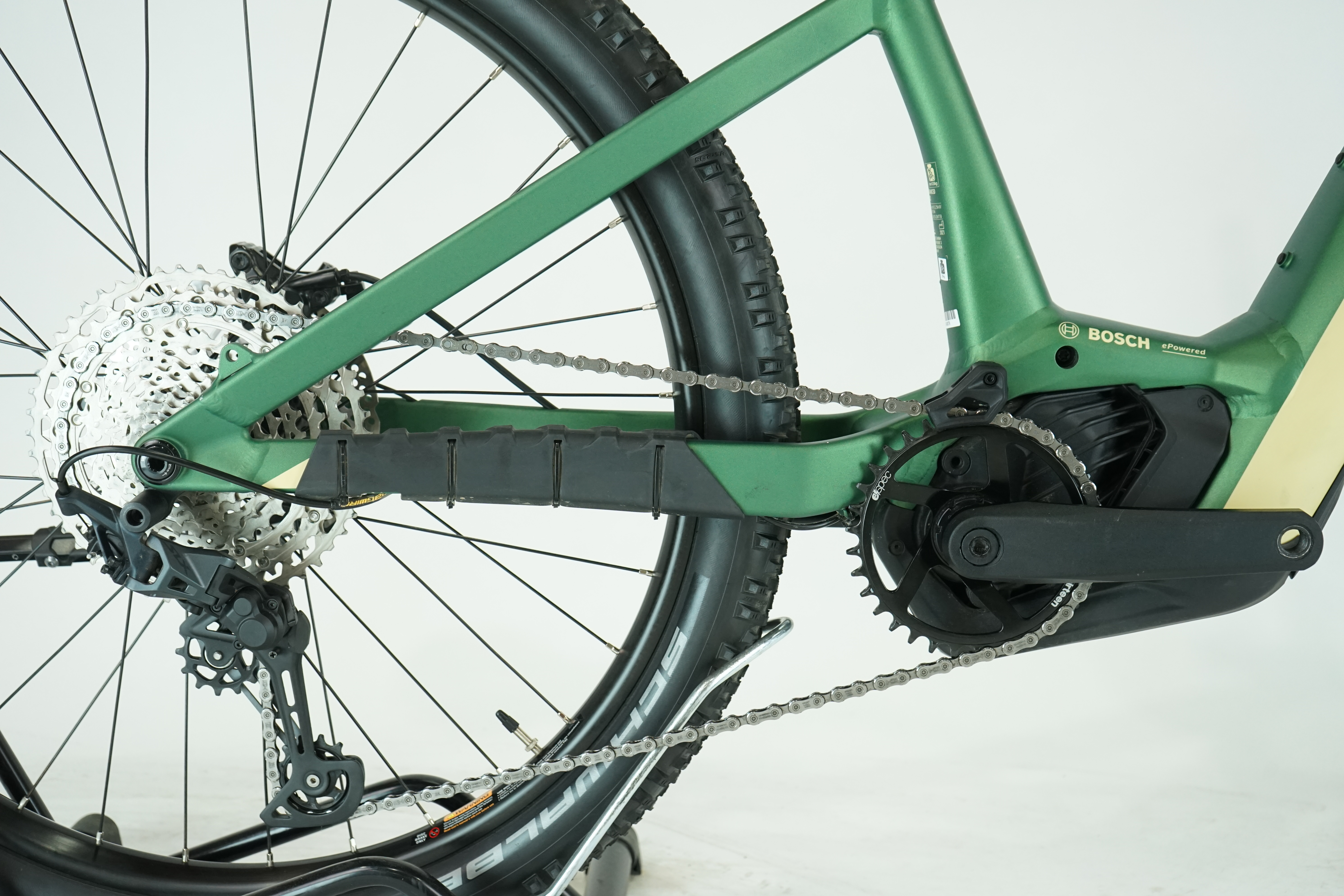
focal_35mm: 42
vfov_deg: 31.9
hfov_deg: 46.4
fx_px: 1568
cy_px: 448
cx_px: 672
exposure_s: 1/200
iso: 1600
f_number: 5.6
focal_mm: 42
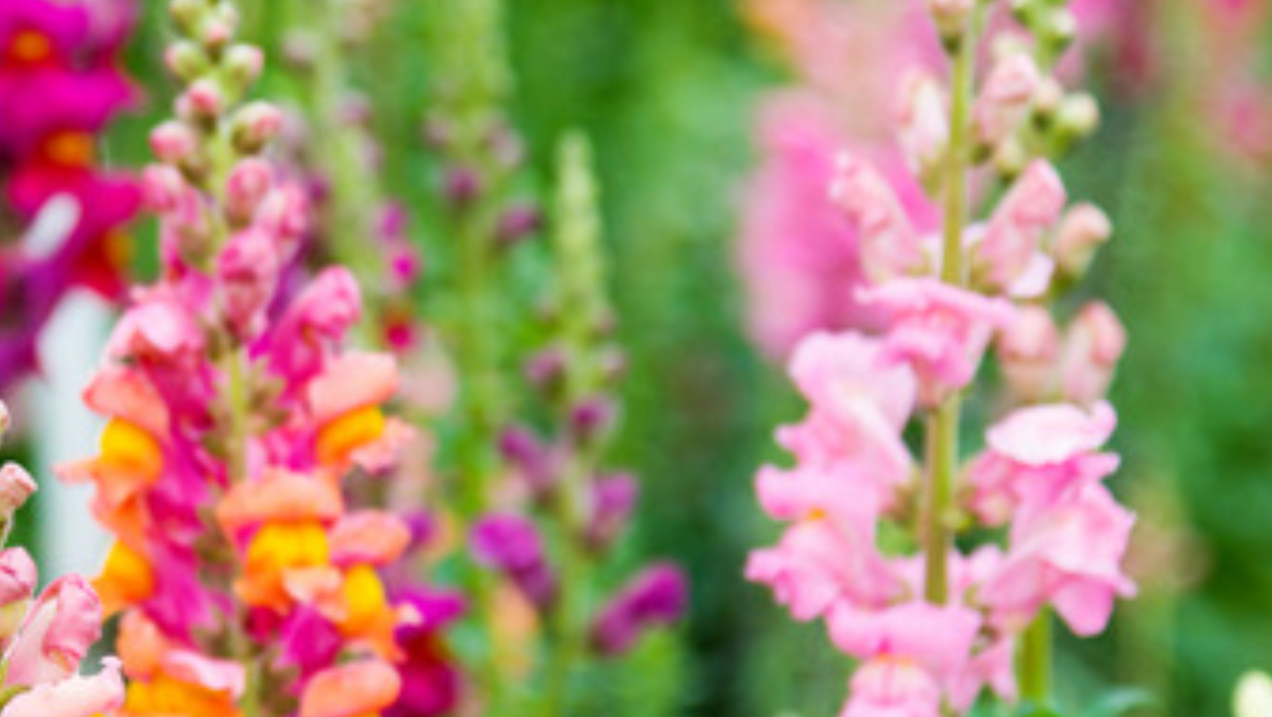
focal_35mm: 291
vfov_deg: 4.2
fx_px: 9820
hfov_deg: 7.4
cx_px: 102
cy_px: 445
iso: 100
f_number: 4.5
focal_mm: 120
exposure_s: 1/200
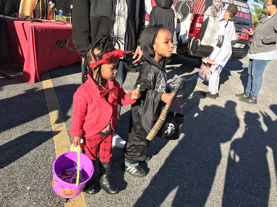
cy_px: 104
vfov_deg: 49.7
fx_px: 224
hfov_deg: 63.4
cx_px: 138
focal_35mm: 28
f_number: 1.8
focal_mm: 3.99
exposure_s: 1/833
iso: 20
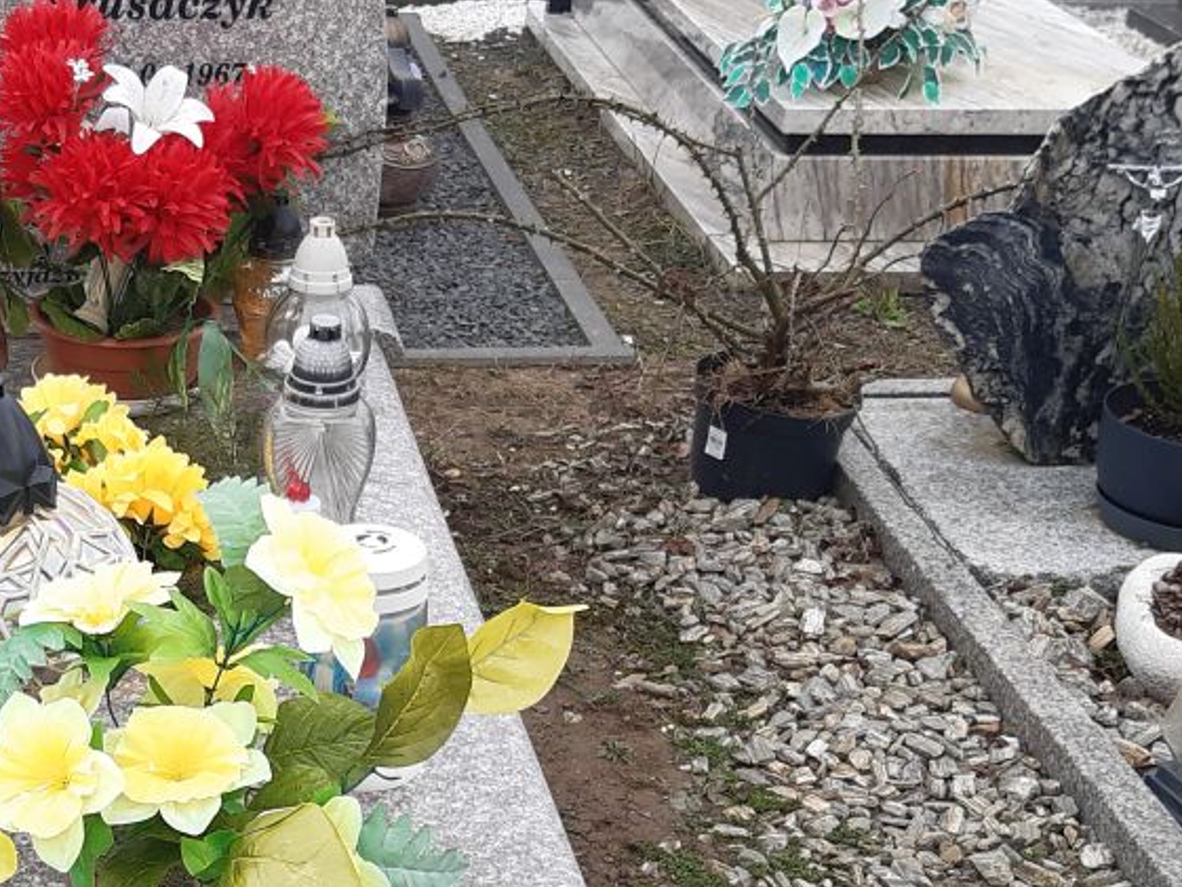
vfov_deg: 22.7
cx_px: 188
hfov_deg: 29.4
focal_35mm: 64
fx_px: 2186
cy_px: 652
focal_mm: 3.92
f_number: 1.7
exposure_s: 1/327
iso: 40
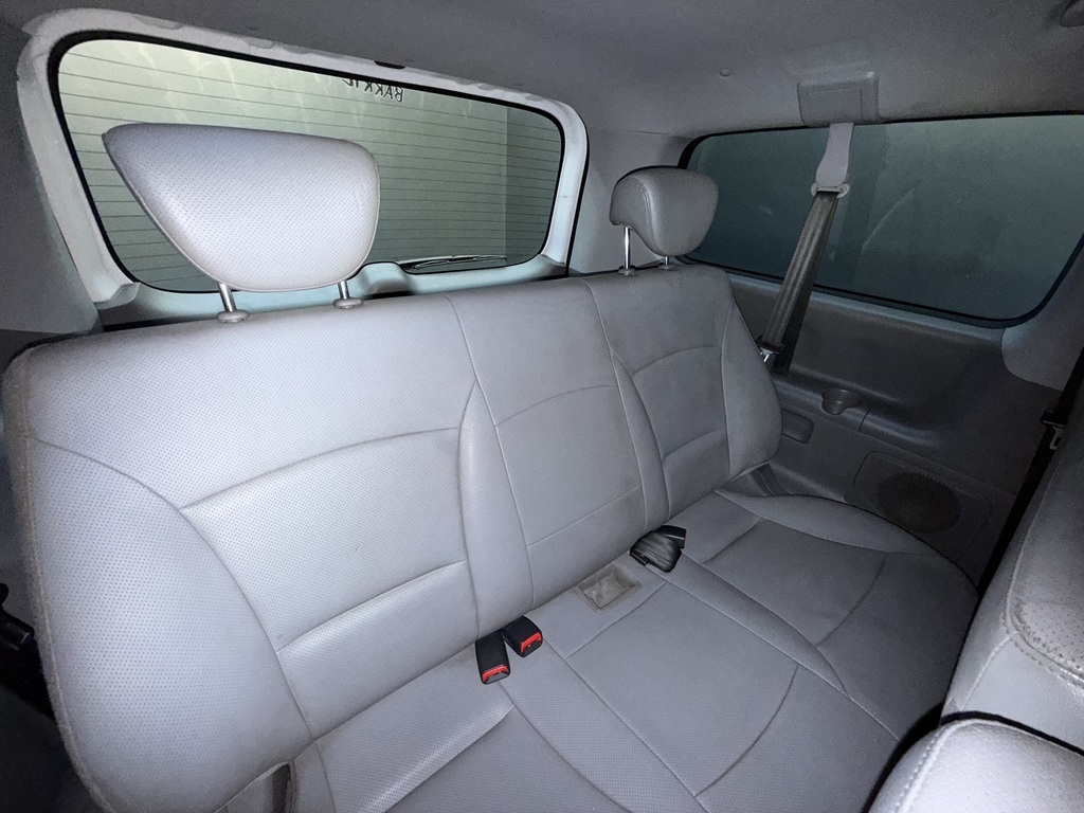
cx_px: 542
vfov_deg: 85.7
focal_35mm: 14
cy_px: 406
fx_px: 438
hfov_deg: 102.1
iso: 160
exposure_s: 1/30
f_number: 2.2
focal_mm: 2.22
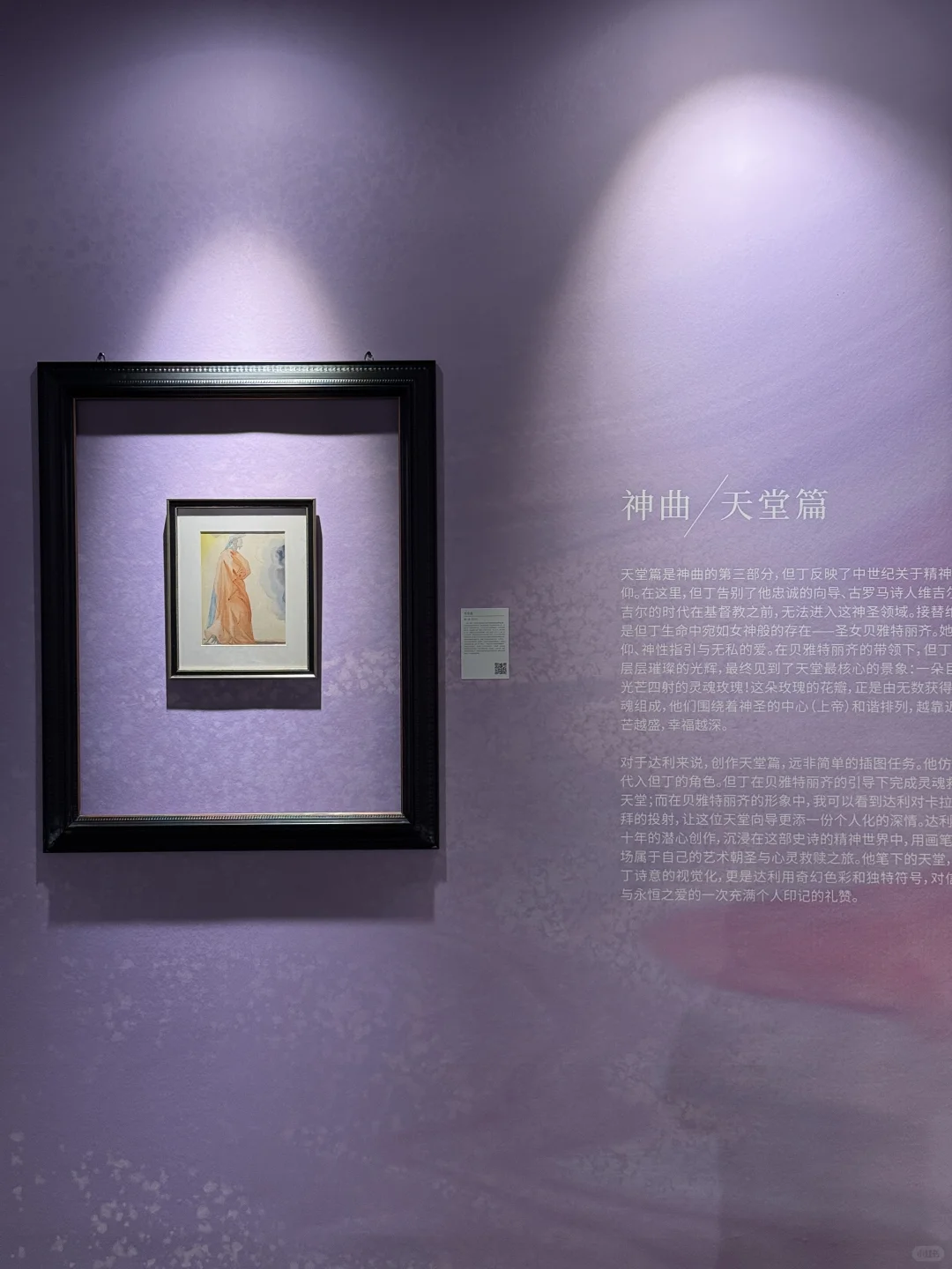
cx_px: 476
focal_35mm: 48
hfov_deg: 30.3
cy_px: 634
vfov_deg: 39.7
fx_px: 1760
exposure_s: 1/100
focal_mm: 6.76
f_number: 1.78
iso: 100
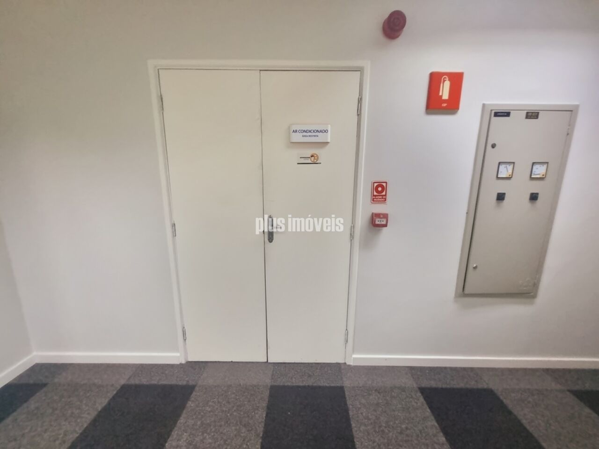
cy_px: 224
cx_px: 300
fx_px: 225
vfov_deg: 89.9
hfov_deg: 106.2
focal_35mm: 13
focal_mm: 1.74
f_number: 2.2
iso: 320
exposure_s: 1/40
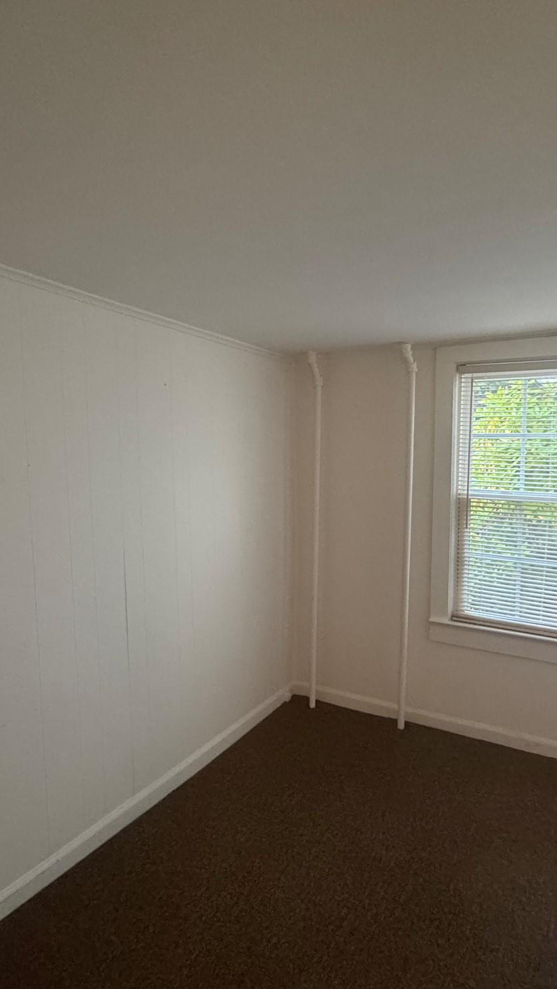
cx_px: 267
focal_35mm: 21
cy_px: 490
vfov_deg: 83.8
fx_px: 551
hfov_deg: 53.6
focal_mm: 2.22
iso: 400
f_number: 2.2
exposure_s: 1/60
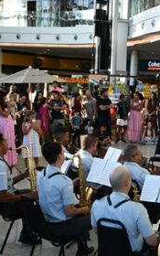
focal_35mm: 59
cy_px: 149
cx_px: 225
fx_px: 412
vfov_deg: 34.5
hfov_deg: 19.7
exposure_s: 1/250
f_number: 5.6
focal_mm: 18
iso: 400
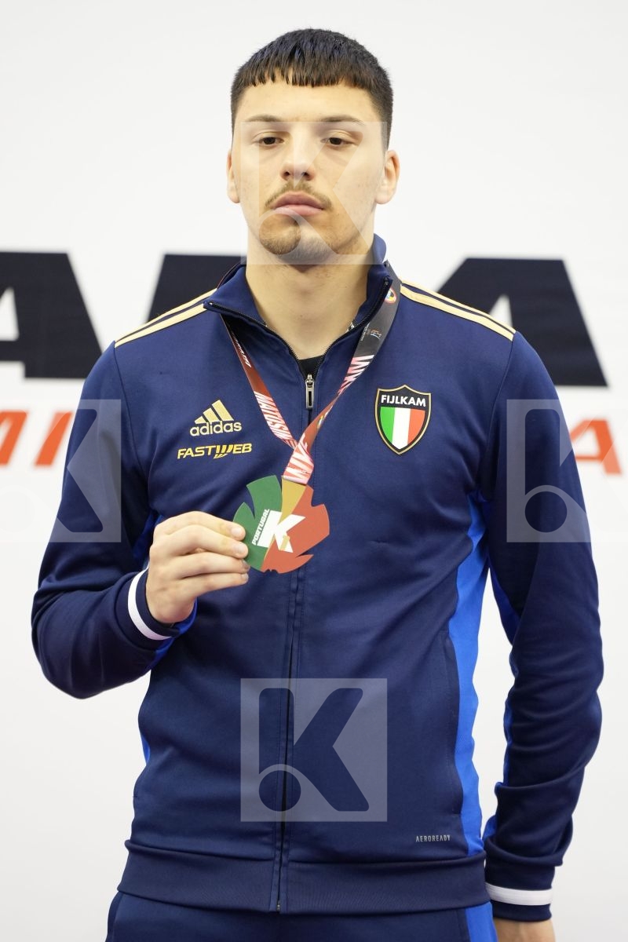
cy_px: 471
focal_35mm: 267
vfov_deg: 7.7
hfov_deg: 5.1
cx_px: 314
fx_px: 6986
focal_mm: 178
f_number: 2.8
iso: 2000
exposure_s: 1/250
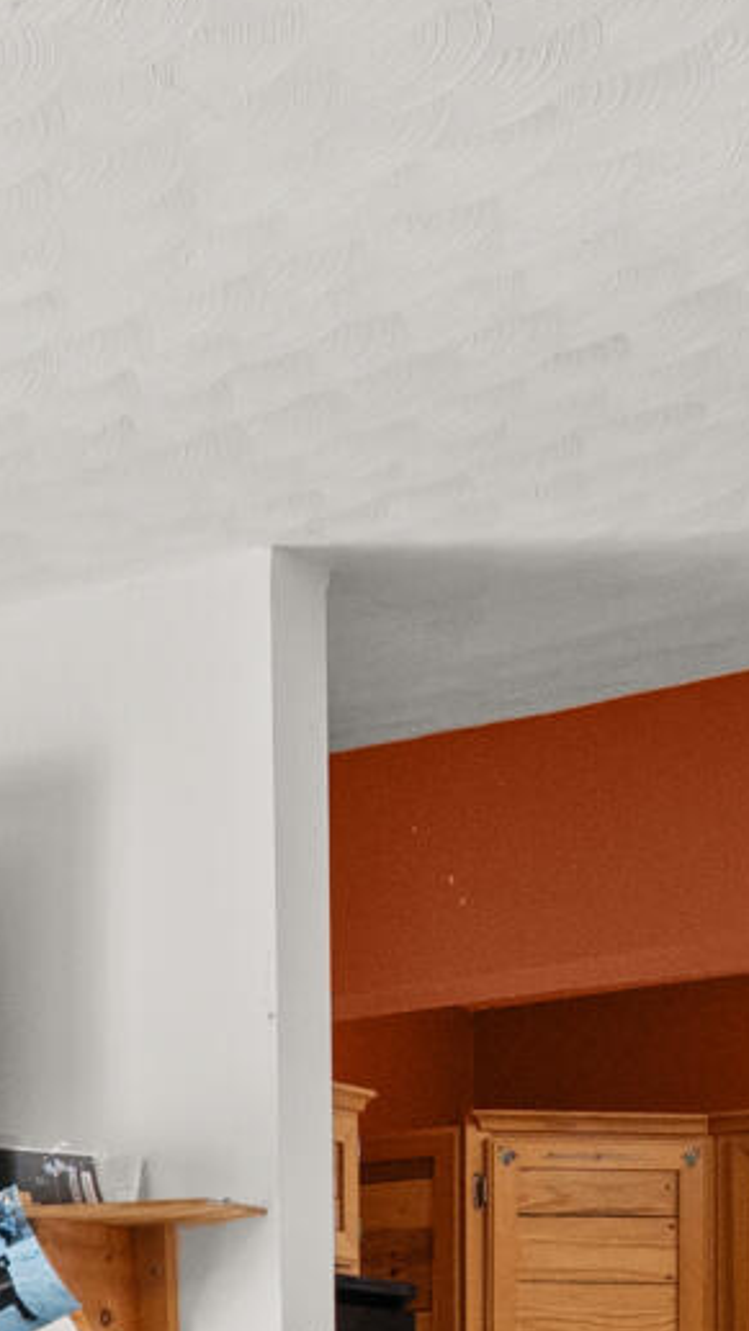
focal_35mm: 85
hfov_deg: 13.7
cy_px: 1645
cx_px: -216
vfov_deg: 22.8
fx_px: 3000
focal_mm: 14
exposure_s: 1/30
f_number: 8
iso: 800
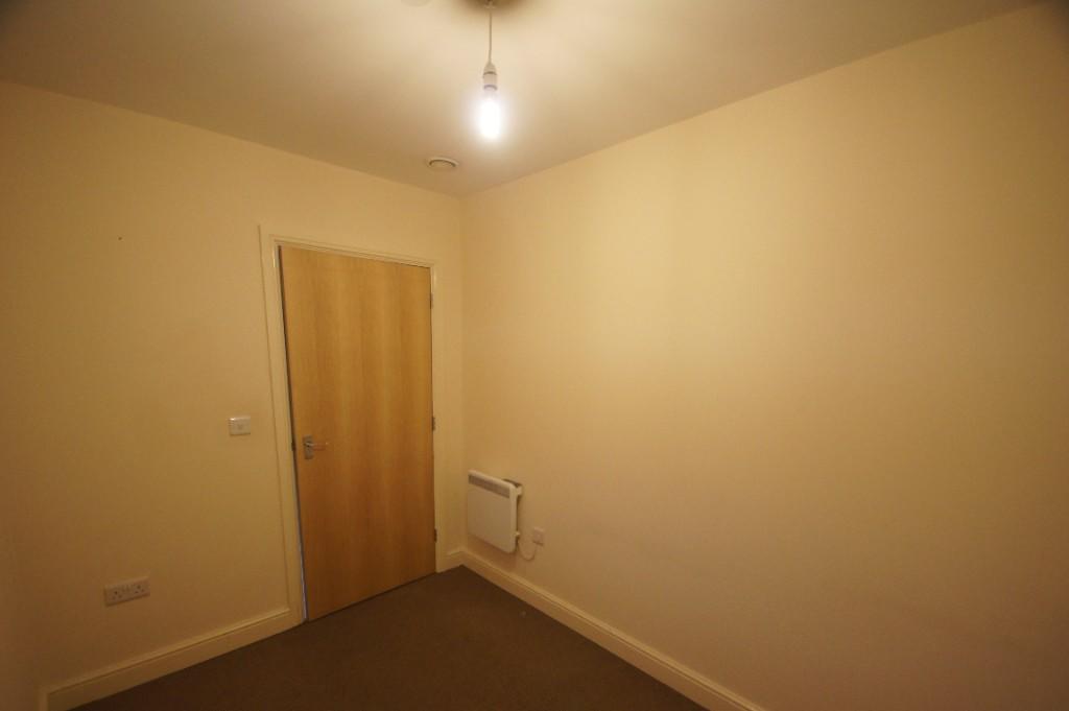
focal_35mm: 15
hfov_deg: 100.4
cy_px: 356
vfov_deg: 77.2
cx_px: 534
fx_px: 445
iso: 1250
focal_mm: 10
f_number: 4
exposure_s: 1/30
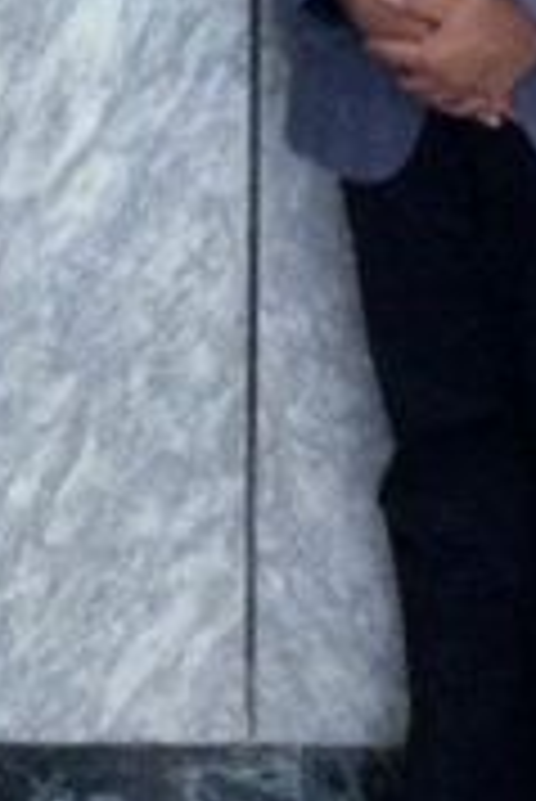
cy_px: -50
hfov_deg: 6.9
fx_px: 4391
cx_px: -207
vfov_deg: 10.3
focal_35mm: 197
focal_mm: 4.12
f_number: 2.4
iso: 320
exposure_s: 1/17
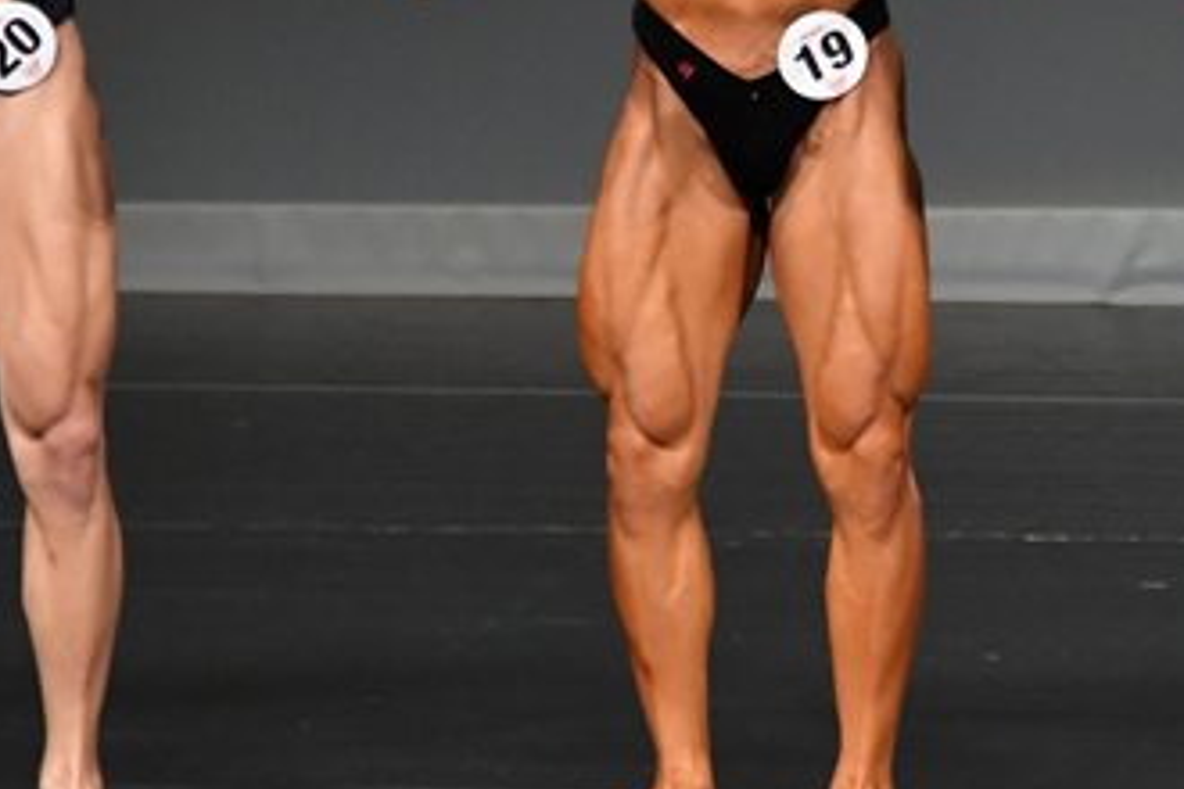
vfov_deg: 1.7
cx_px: 1075
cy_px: 90
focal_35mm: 810
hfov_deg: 2.5
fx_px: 26638
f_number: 5.6
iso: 4000
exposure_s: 1/400
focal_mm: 230
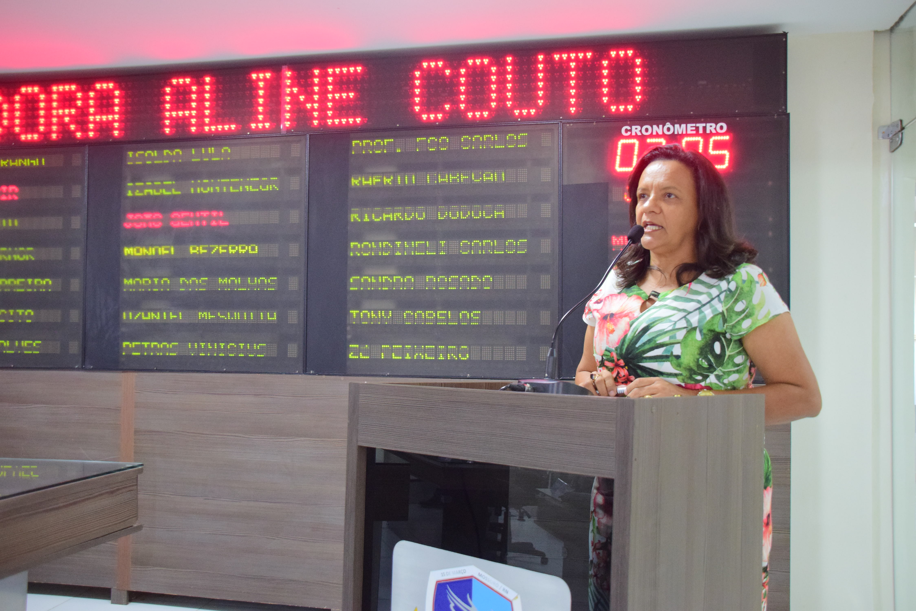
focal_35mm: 165
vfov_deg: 8.3
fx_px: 4199
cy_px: 306
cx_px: 458
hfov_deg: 12.4
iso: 1600
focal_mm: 110
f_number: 5.3
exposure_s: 1/100
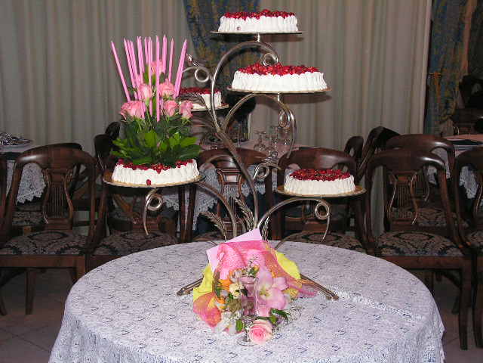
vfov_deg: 27.5
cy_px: 182
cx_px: 242
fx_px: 740
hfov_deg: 36.2
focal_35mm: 53
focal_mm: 8.9
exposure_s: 1/60
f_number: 3.2
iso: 200
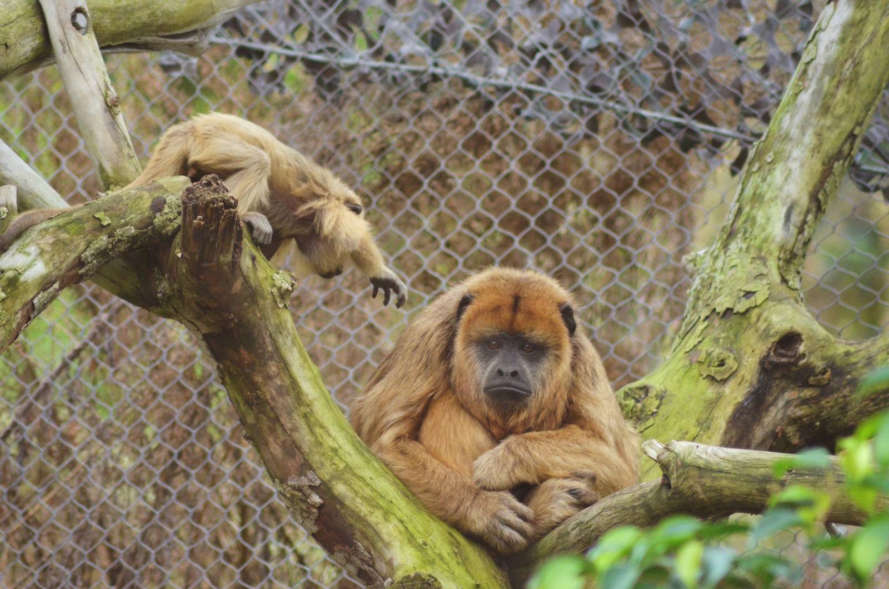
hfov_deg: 4.6
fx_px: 11090
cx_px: 444
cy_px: 294
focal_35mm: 450
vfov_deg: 3.0
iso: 1000
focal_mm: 300
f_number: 5.6
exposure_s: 1/500
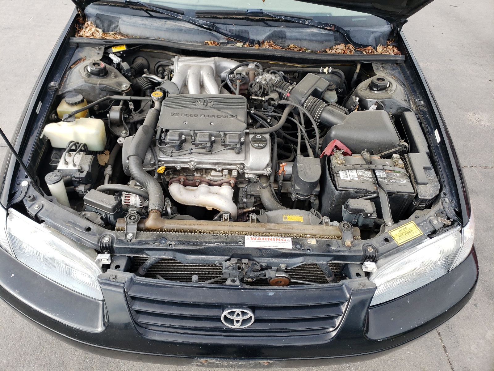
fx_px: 371
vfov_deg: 53.1
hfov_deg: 67.3
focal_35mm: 26
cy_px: 186
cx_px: 247
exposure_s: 1/526
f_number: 1.5
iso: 50
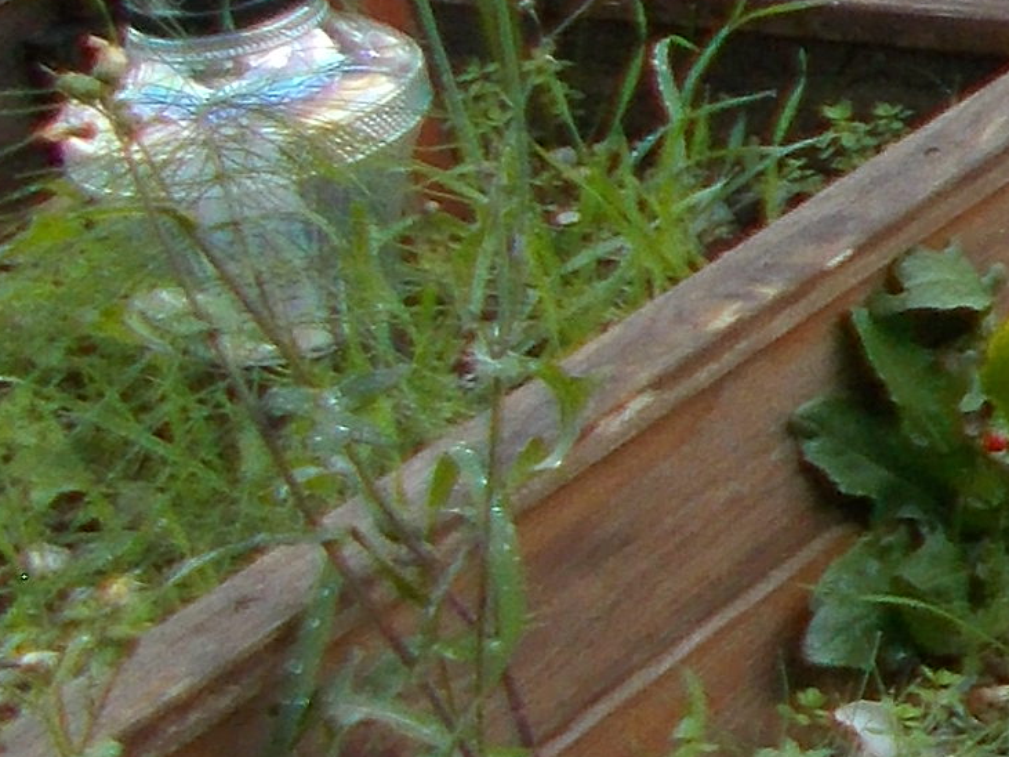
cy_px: -153
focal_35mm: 164
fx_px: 4780
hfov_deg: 9.7
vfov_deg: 8.9
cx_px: 2853
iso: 80
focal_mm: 4.6
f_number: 3.2
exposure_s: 1/125
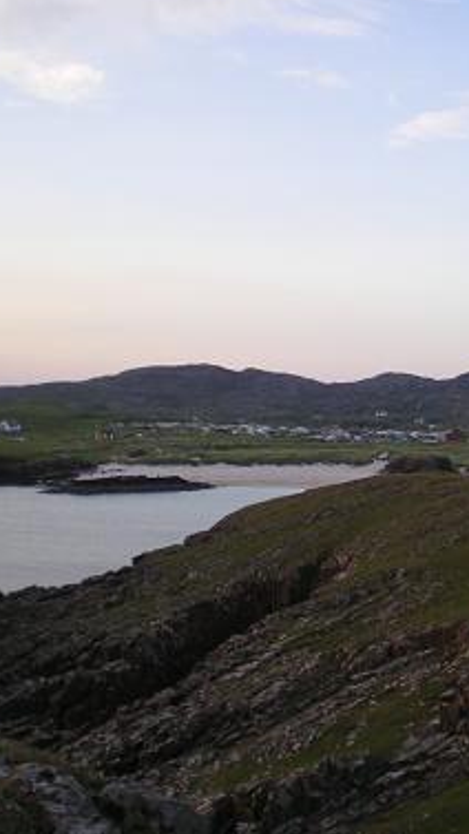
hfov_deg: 20.4
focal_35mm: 58
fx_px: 1283
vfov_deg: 36.0
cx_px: 407
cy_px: 403
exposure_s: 1/50
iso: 64
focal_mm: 6.3
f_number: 3.1
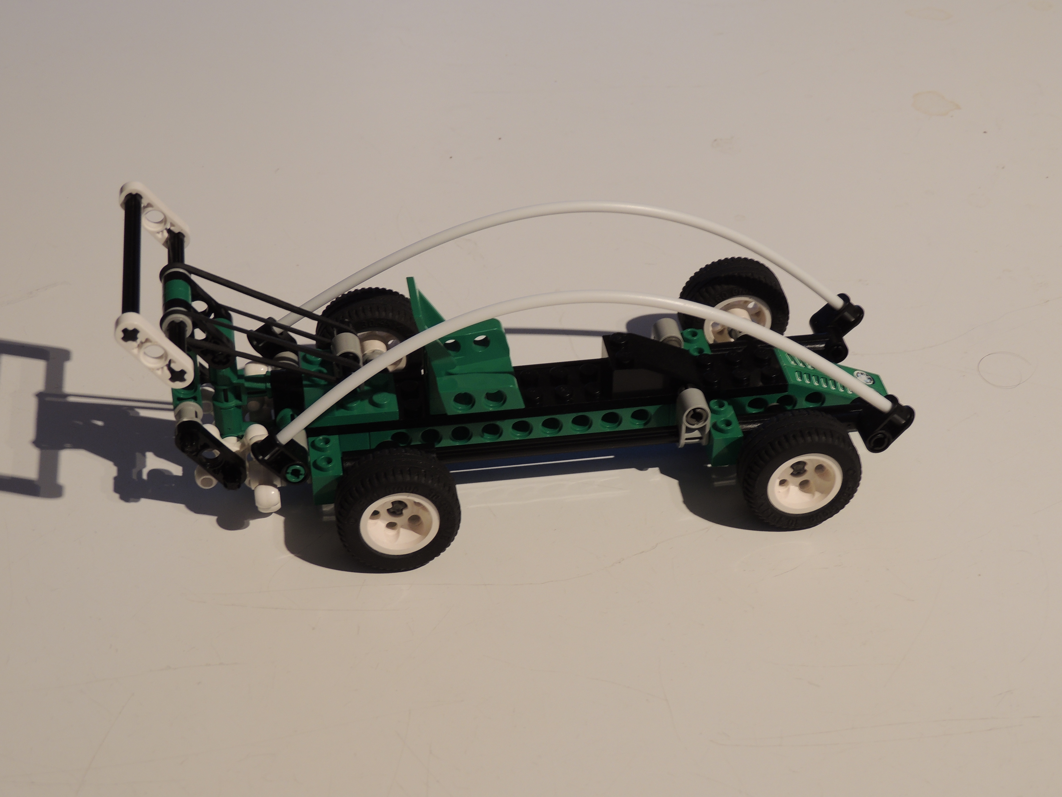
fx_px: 1841
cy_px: 398
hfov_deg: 32.2
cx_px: 531
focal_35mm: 60
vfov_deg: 24.4
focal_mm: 10.7
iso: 100
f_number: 4.2
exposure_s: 1/3
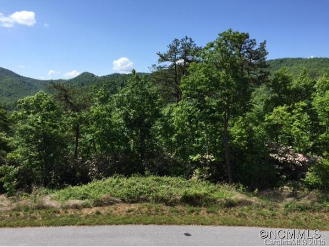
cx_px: 164
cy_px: 124
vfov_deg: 48.3
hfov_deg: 61.6
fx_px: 276
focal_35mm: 29
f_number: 2.2
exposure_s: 1/1799
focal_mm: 4.15
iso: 32
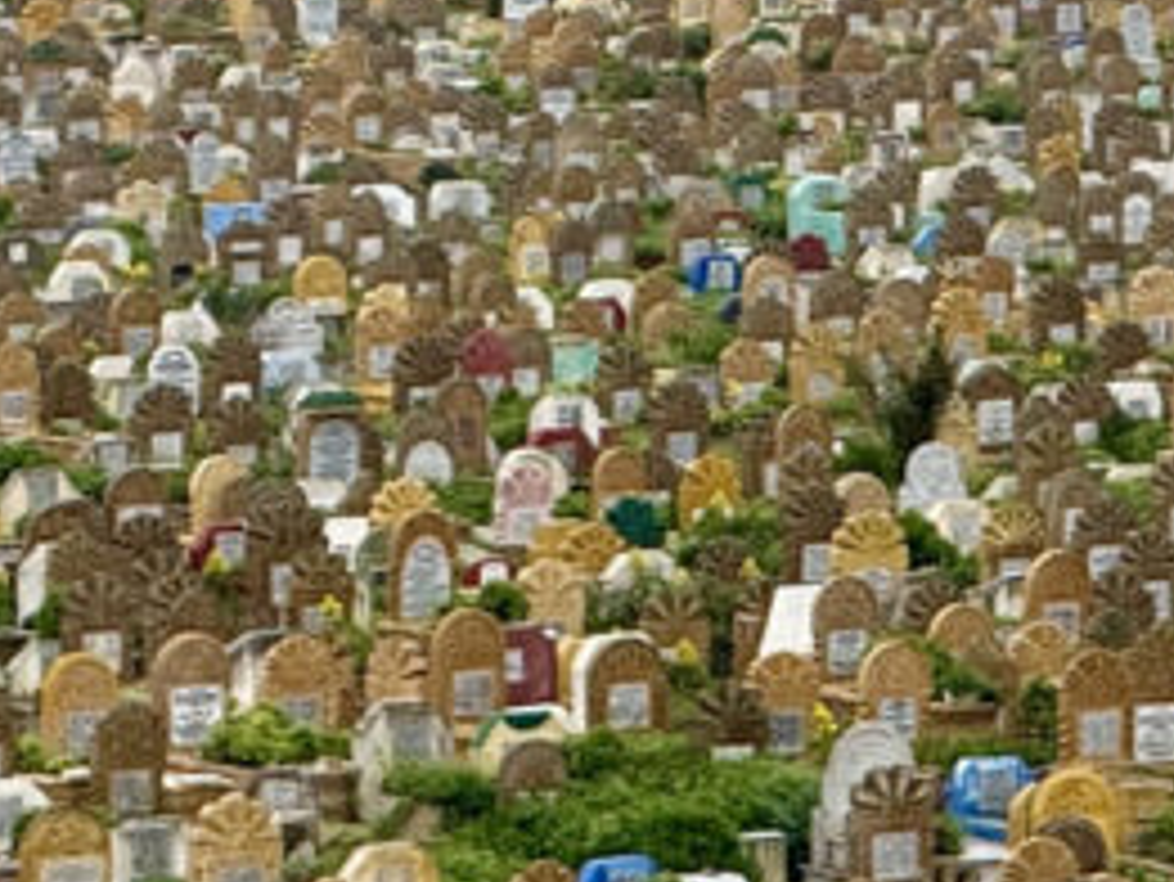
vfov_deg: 3.2
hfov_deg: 4.2
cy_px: -608
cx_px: 2218
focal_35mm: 470
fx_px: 15947
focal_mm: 15.66
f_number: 2.8
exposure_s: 1/721
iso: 50
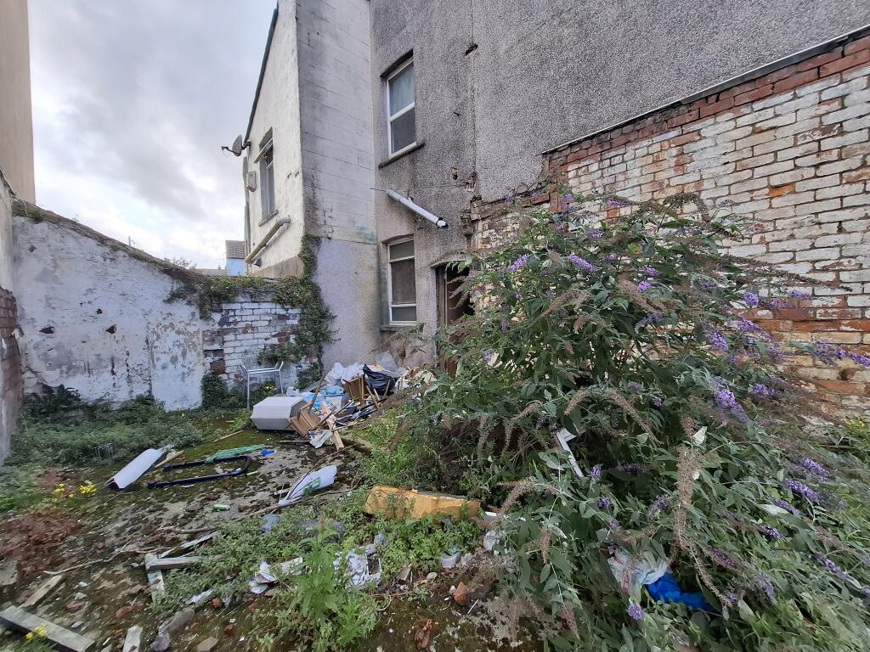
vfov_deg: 89.9
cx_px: 435
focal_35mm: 13
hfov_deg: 106.2
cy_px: 326
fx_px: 327
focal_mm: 1.74
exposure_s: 1/173
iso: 40
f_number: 2.2
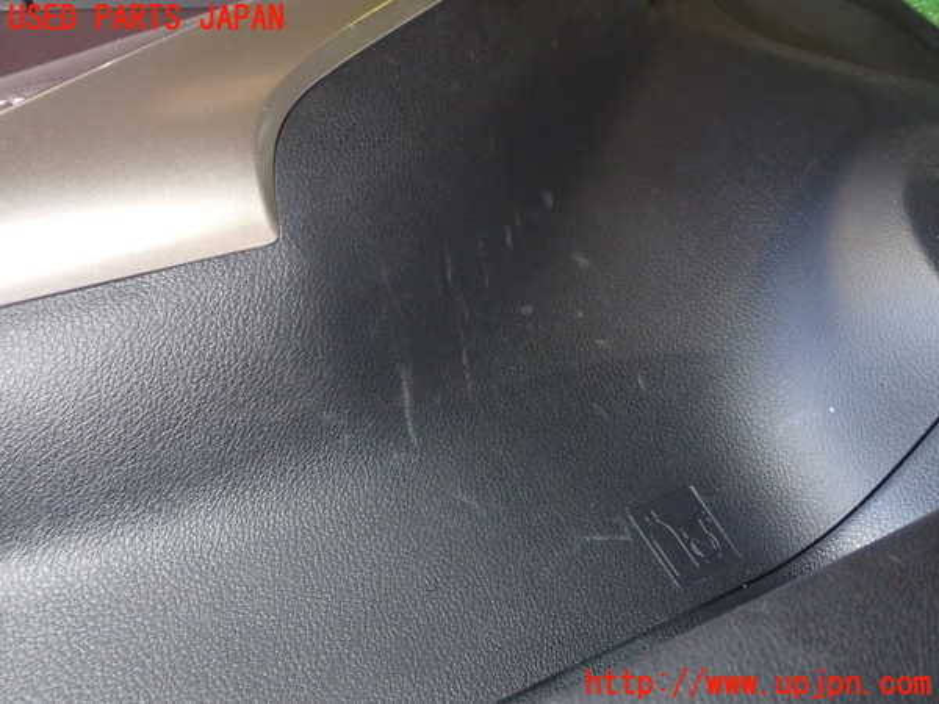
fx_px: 977
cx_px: 470
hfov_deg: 51.4
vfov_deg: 39.7
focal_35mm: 36
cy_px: 352
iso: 800
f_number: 7.1
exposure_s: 1/40
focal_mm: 6.37
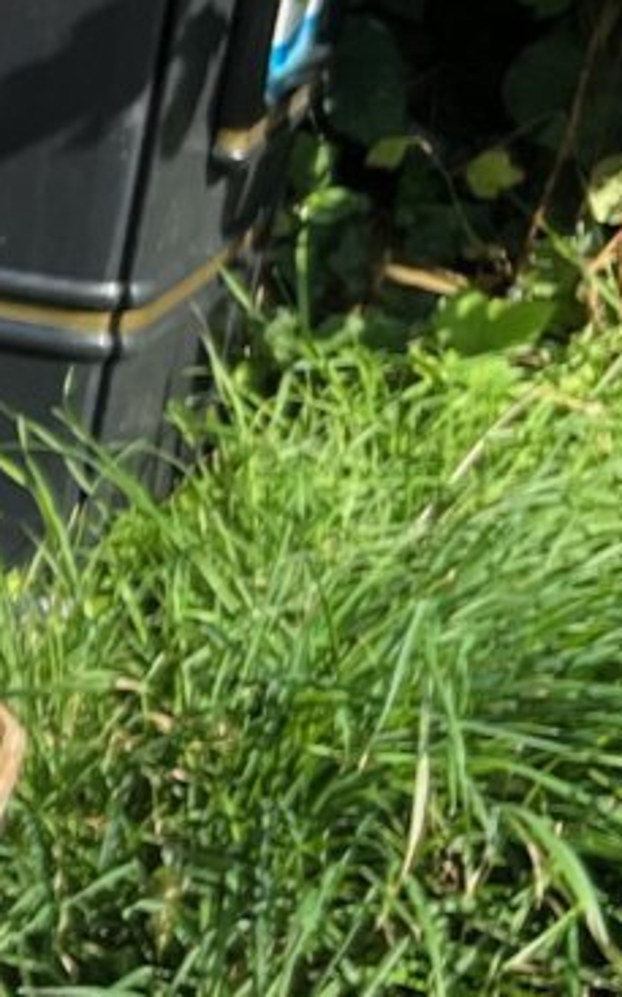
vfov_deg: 13.6
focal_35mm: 154
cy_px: 432
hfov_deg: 7.5
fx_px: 4182
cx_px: -1184
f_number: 1.6
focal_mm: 5.1
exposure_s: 1/2024
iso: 50
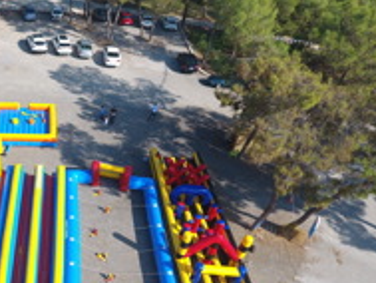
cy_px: 213
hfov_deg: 47.6
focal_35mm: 37
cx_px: 80
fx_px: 402
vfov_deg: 37.7
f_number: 2.8
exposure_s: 1/488
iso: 100
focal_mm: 3.61
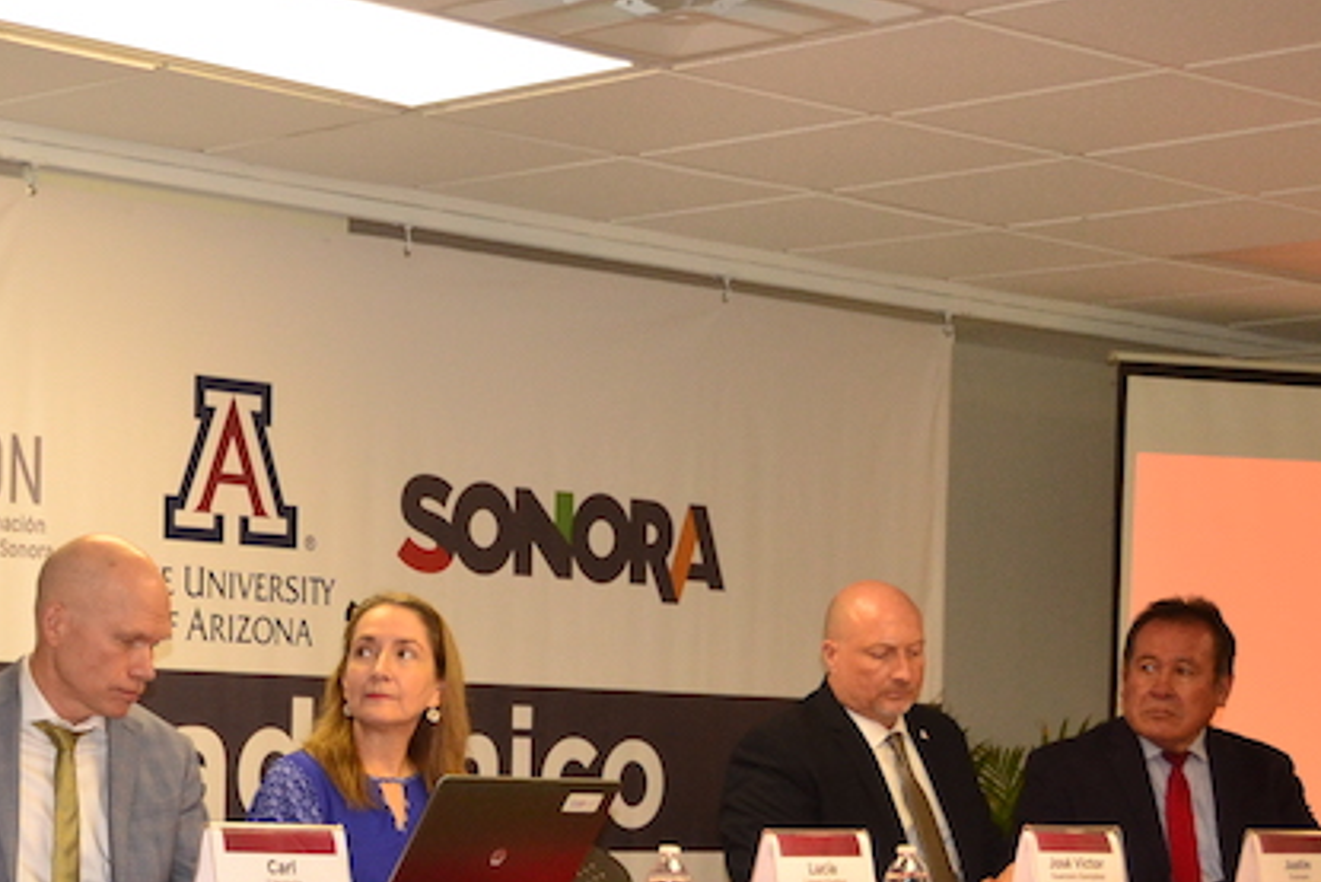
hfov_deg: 21.8
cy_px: 736
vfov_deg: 14.9
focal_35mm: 91
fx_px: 3340
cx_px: 127
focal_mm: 28
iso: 800
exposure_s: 1/60
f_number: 5
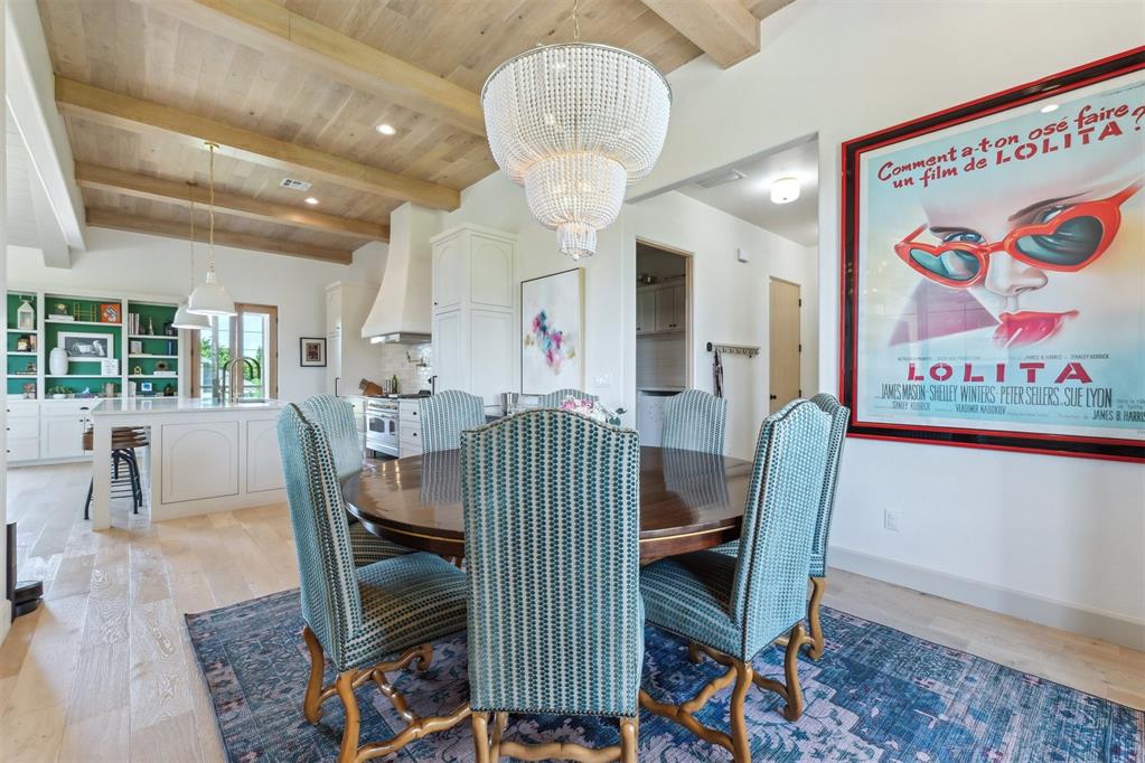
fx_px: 477
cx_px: 572
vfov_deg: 77.3
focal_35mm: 15
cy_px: 382
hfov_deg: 100.4
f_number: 8
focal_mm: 10
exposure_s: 1/80
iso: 400
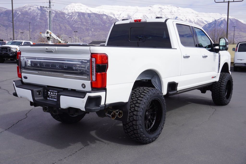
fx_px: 267
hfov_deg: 49.5
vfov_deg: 34.3
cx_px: 123
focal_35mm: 39
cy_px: 82
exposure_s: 1/160
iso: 100
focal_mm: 26
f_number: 11
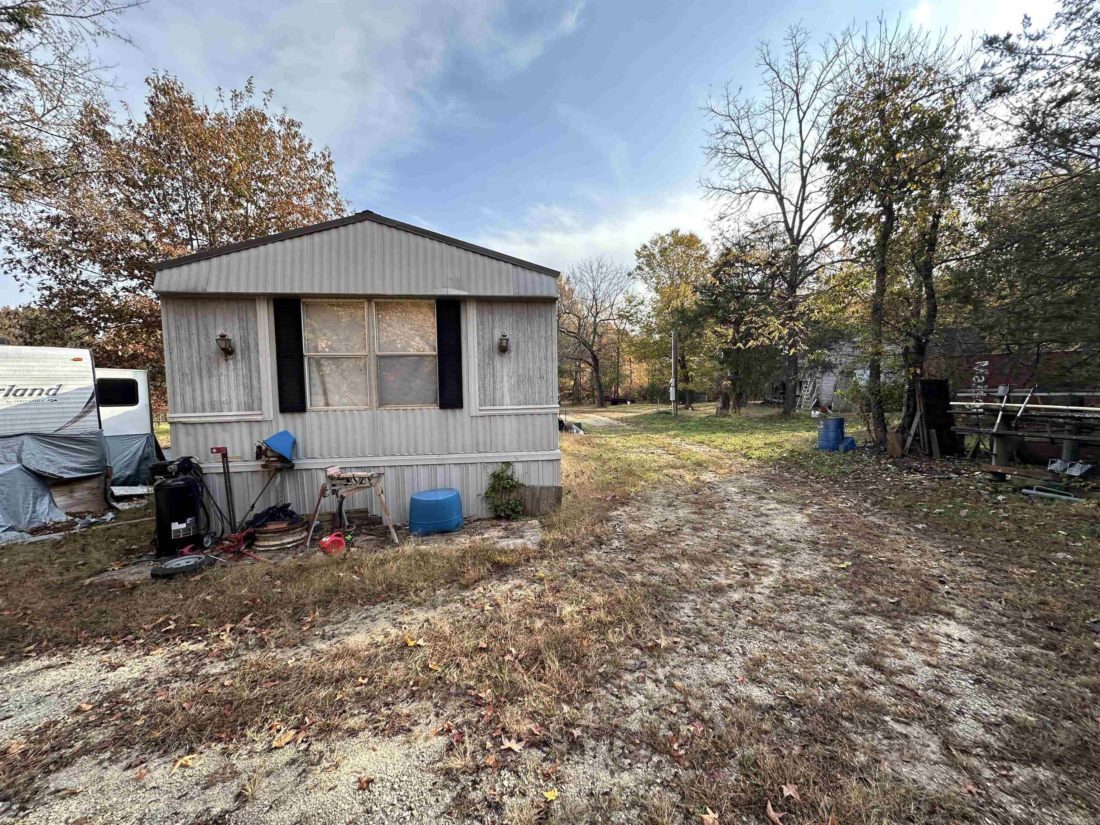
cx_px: 550
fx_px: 445
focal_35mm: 14
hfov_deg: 102.1
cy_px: 412
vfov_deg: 85.7
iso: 40
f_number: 2.2
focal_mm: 2.22
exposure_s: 1/532
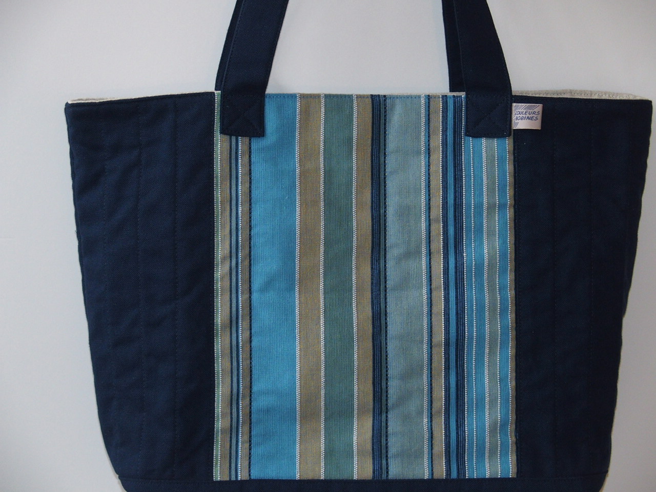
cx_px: 328
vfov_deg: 14.8
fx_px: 1895
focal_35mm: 100
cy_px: 246
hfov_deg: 19.6
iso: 400
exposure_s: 1/60
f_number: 2.8
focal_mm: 21.2
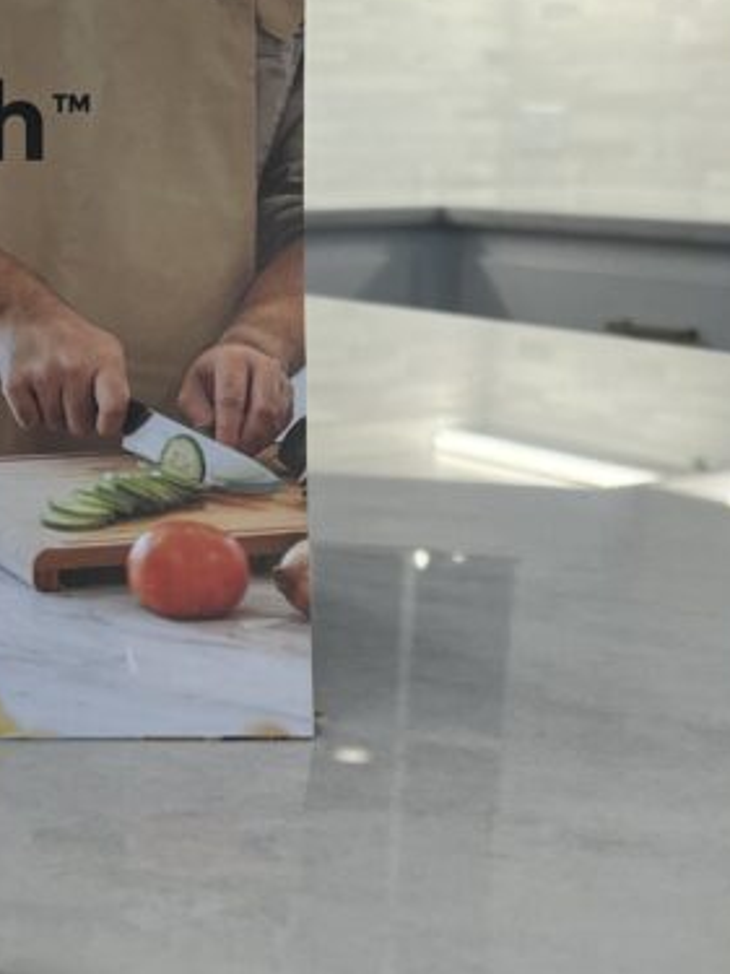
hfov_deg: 20.3
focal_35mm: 71
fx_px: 1998
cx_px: 57
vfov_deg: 27.2
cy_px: 688
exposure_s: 1/120
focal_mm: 5.7
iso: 32
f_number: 1.5
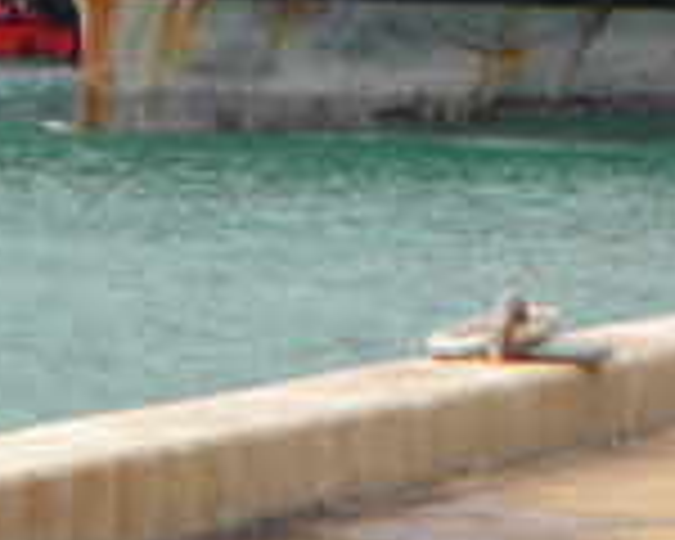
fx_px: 11527
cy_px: -378
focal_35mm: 577
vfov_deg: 2.7
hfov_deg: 3.3
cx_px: 846
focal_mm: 26.8
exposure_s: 1/120
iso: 80
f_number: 5
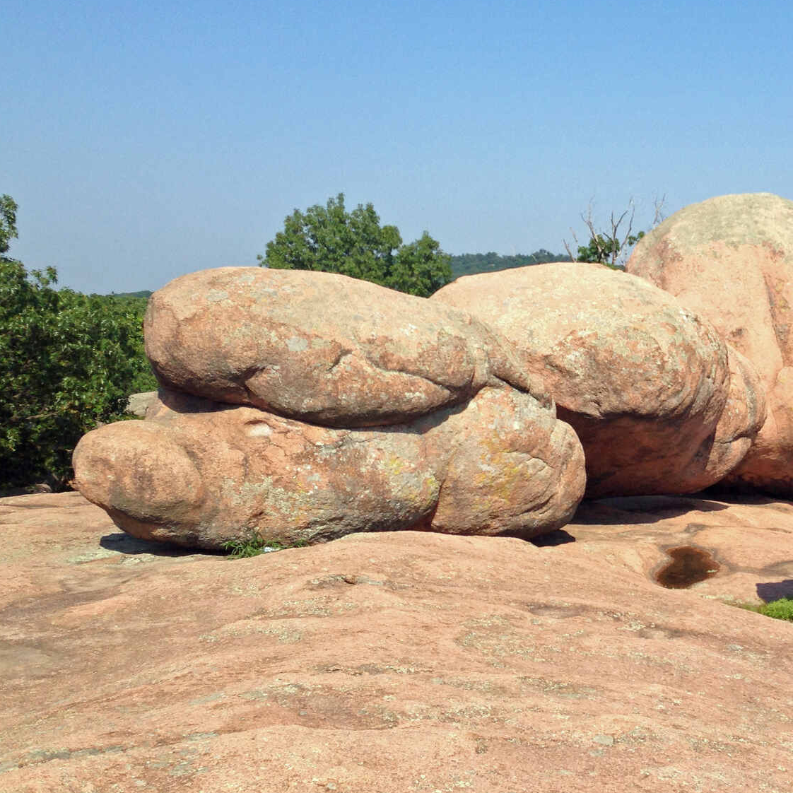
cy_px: 339
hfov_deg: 31.6
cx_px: 680
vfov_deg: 32.7
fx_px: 1348
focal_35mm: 52
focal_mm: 4.13
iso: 50
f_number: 2.4
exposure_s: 1/1427
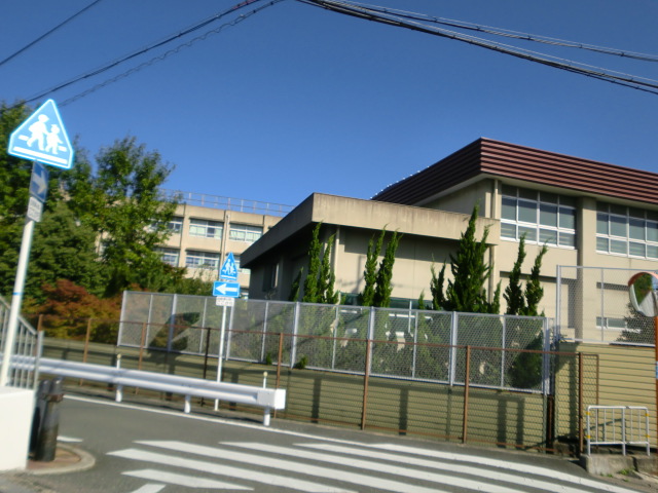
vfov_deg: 53.1
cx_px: 329
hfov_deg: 67.3
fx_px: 494
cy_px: 246
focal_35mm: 26
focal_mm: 4.65
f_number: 7.8
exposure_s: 1/200
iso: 64
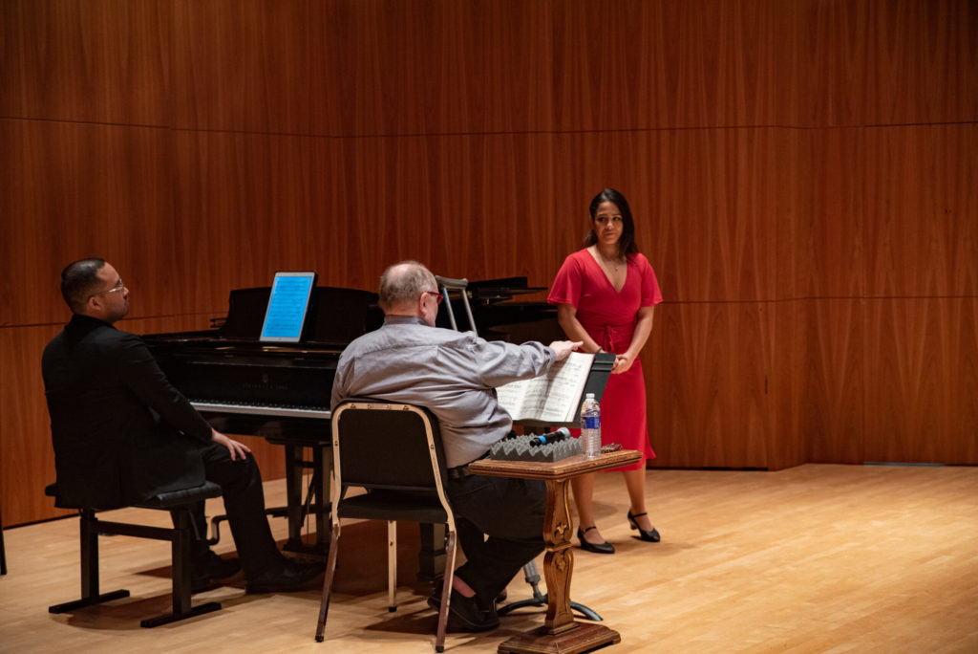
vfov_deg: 20.6
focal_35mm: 66
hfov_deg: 30.5
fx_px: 1794
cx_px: 489
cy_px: 327
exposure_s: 1/160
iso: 1250
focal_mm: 66
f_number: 3.2
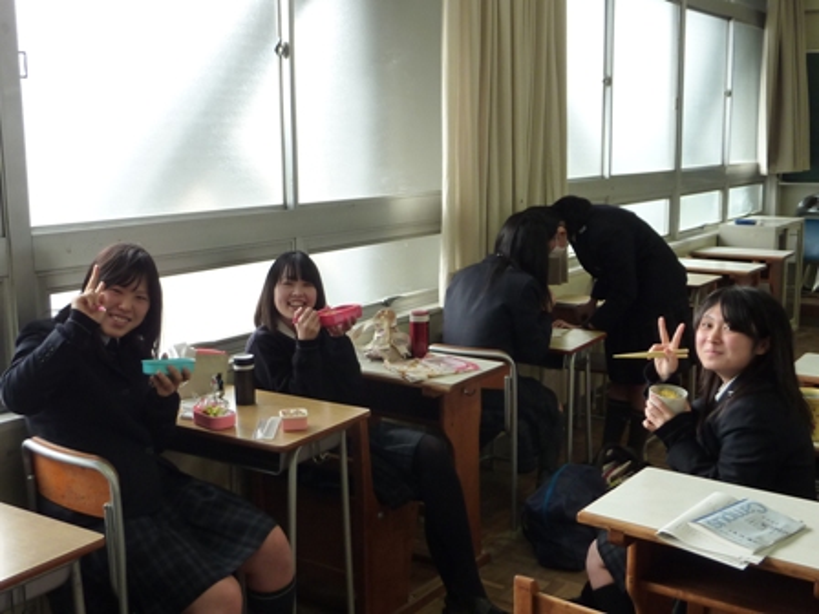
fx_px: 970
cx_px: 410
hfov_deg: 45.8
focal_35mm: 41
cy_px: 307
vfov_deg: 35.1
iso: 125
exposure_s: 1/50
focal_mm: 4.7
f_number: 3.4
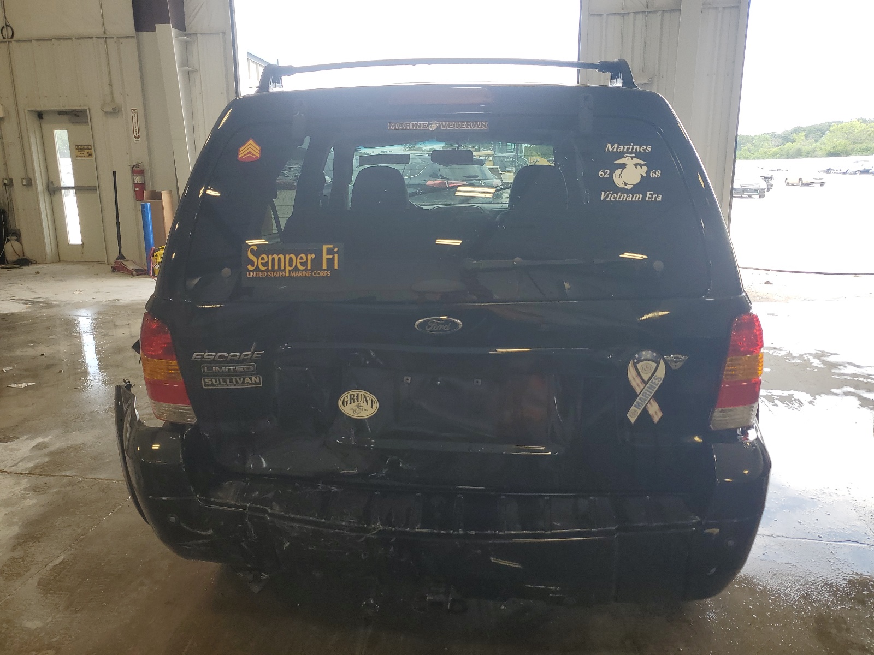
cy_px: 328
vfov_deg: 53.1
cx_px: 437
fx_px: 656
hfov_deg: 67.3
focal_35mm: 26
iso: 50
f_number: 1.5
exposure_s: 1/250
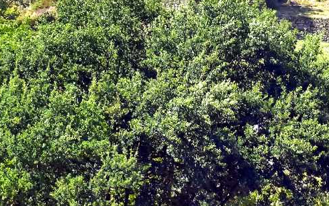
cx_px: 552
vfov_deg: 2.3
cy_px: -182
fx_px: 5137
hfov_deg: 3.6
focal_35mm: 573
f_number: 5.6
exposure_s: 1/800
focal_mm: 102
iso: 1000
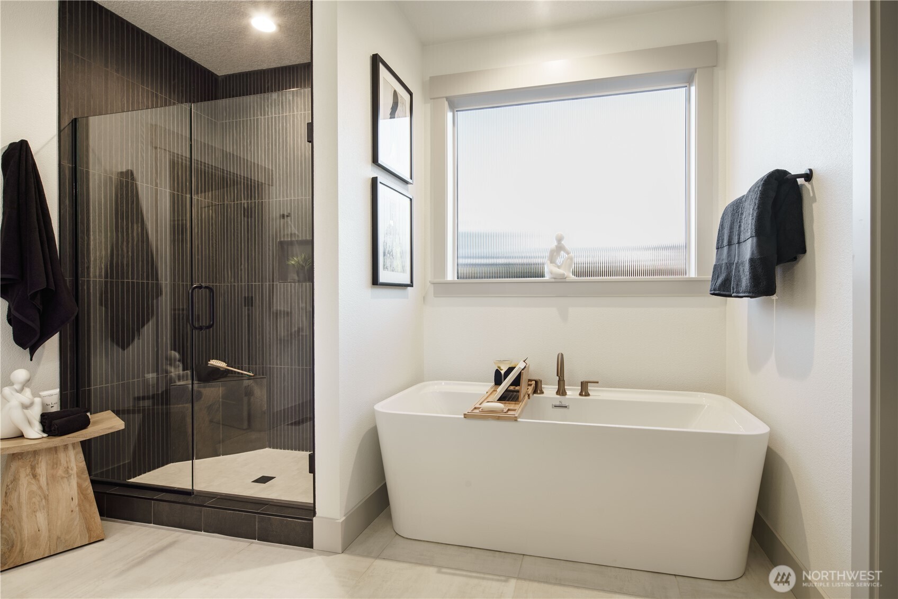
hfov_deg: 93.3
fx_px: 424
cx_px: 449
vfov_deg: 70.5
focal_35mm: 17
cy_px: 300
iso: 100
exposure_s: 1/2
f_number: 11
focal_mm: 17
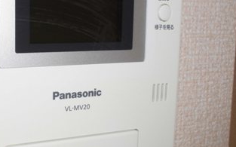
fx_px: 379
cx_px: 37
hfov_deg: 33.3
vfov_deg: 21.9
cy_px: 72
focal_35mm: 59
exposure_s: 1/60
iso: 100
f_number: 3.7
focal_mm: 5.3
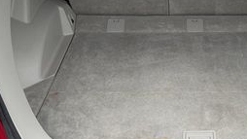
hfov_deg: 31.1
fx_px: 432
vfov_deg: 18.3
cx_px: 197
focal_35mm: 66
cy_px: 83
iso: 80
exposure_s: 1/456
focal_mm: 6.76
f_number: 1.78
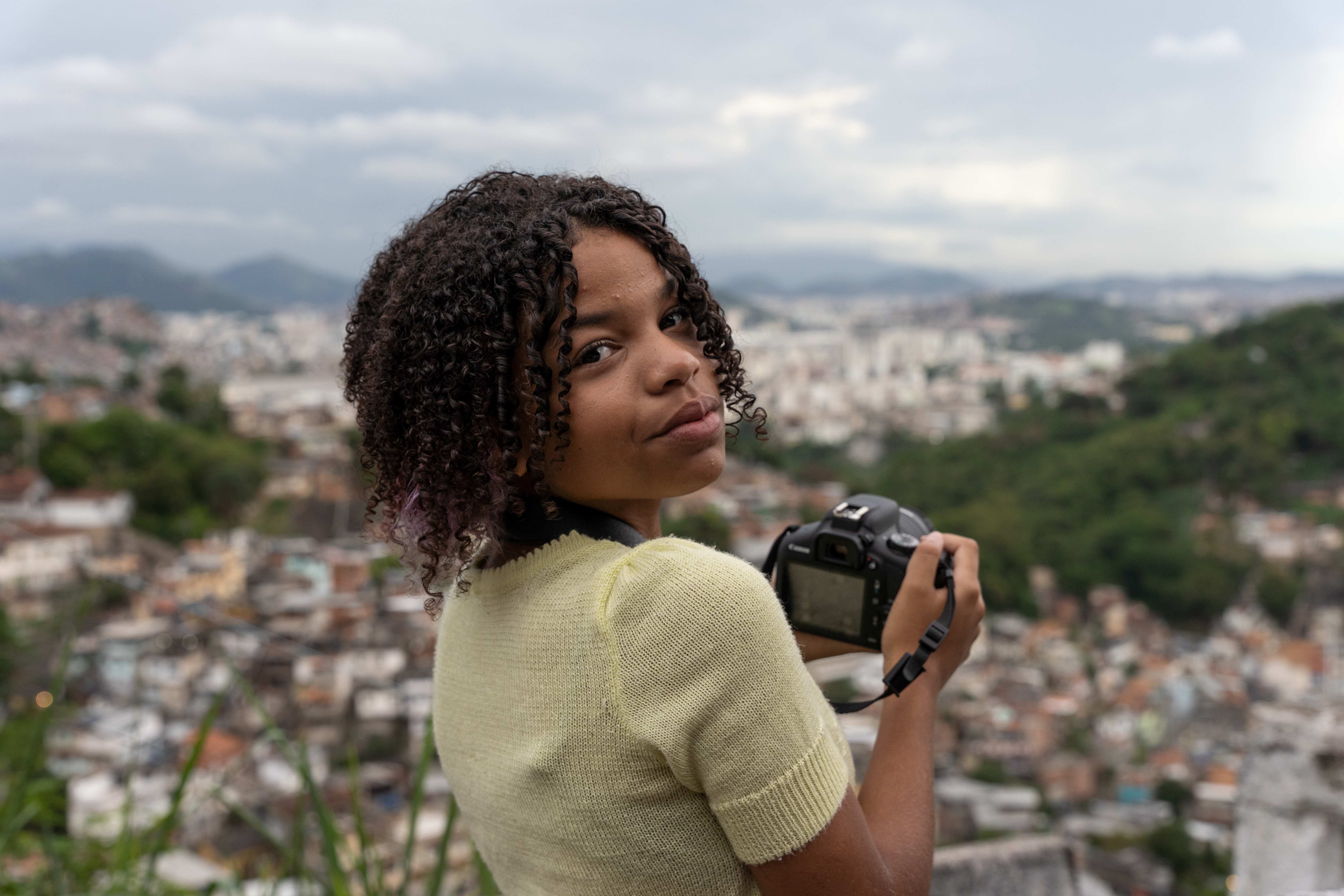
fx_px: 1818
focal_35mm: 49
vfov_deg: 27.7
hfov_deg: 40.6
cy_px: 448
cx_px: 672
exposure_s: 1/160
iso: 800
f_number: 5.6
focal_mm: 48.7
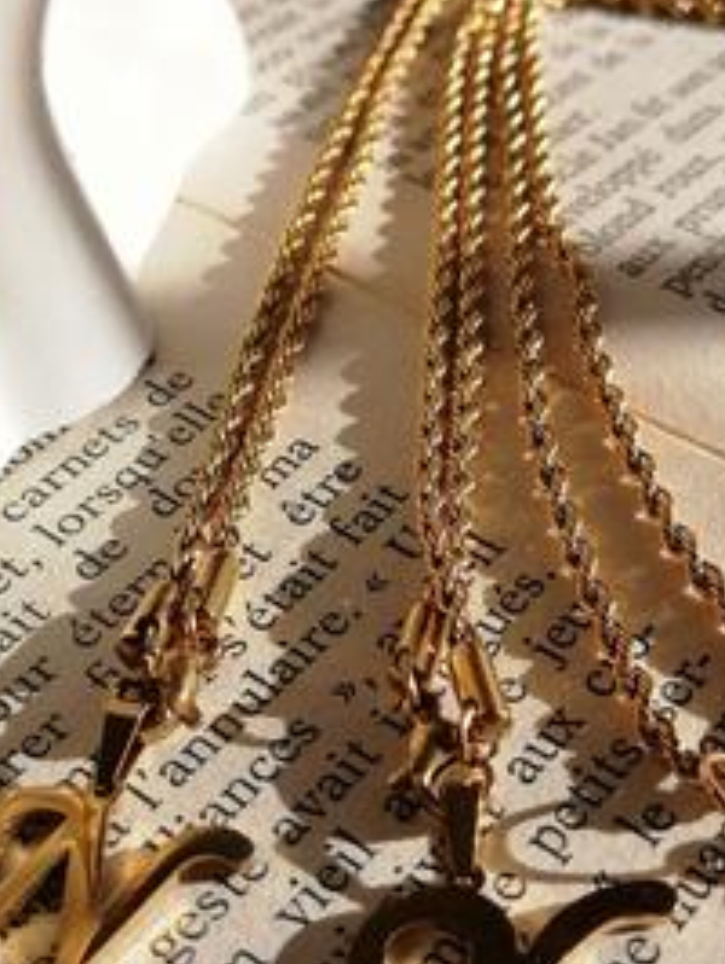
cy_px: 457
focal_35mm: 59
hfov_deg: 24.8
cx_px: 321
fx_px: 1645
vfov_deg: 32.7
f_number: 1.8
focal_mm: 3.96
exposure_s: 1/1912
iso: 50
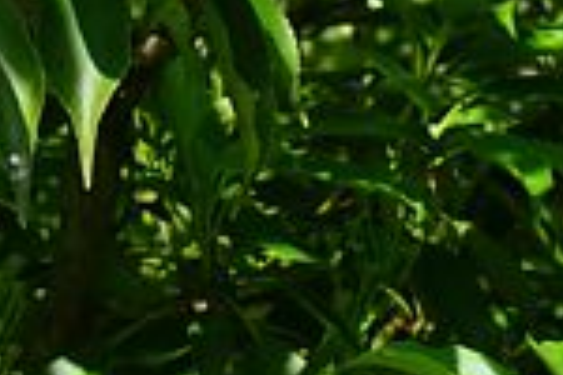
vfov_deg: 6.0
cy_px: 1230
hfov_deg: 9.9
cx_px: 244
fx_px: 3253
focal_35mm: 208
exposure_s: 1/100
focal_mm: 38
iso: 100
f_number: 9
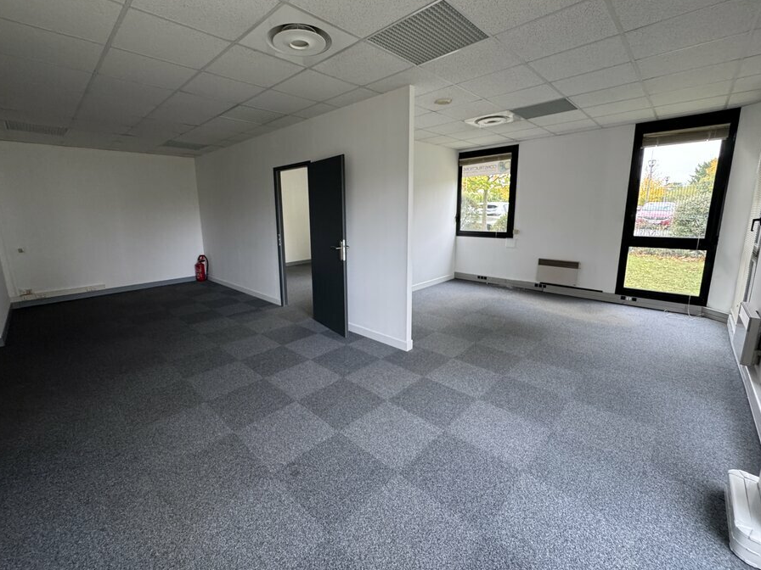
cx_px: 357
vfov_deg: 81.6
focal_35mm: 15
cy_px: 266
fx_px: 330
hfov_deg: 98.0
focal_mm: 2.22
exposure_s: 1/93
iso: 320
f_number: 2.2
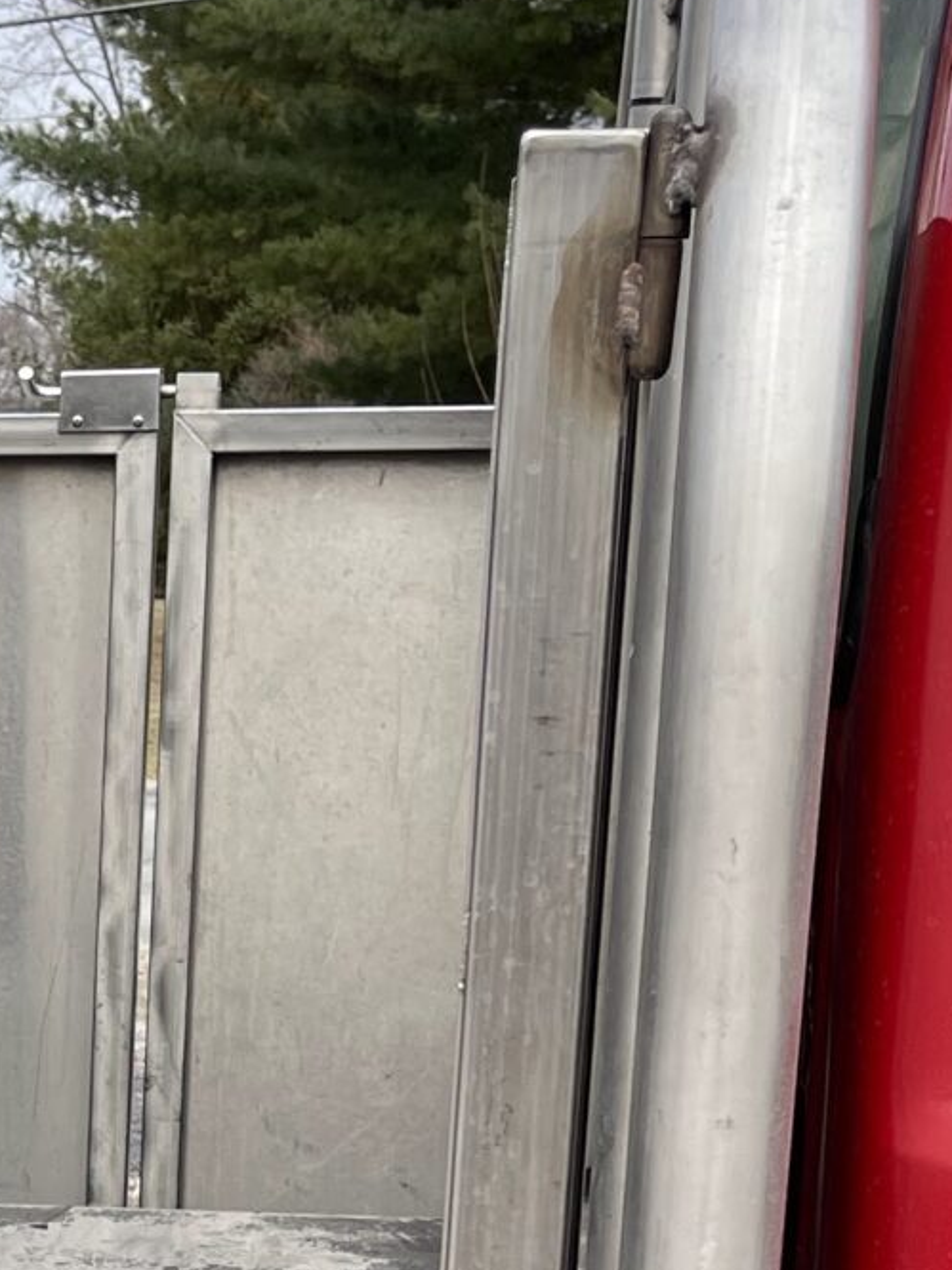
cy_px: 1466
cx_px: -502
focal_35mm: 100
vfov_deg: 18.7
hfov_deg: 13.8
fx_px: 3669
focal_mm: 5.1
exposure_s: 1/1852
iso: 32
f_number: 1.6
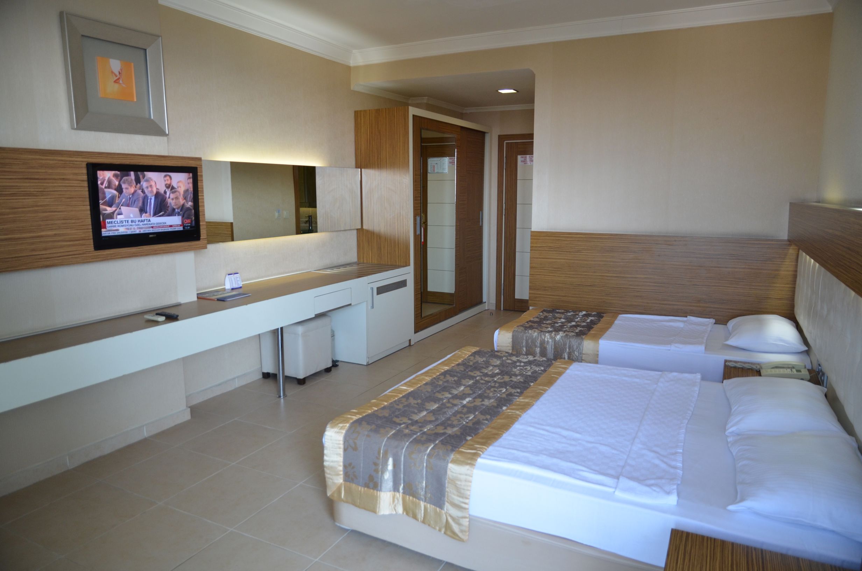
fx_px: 573
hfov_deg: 73.9
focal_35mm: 24
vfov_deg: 52.9
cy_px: 286
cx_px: 431
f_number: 4
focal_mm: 16
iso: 500
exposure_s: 1/60
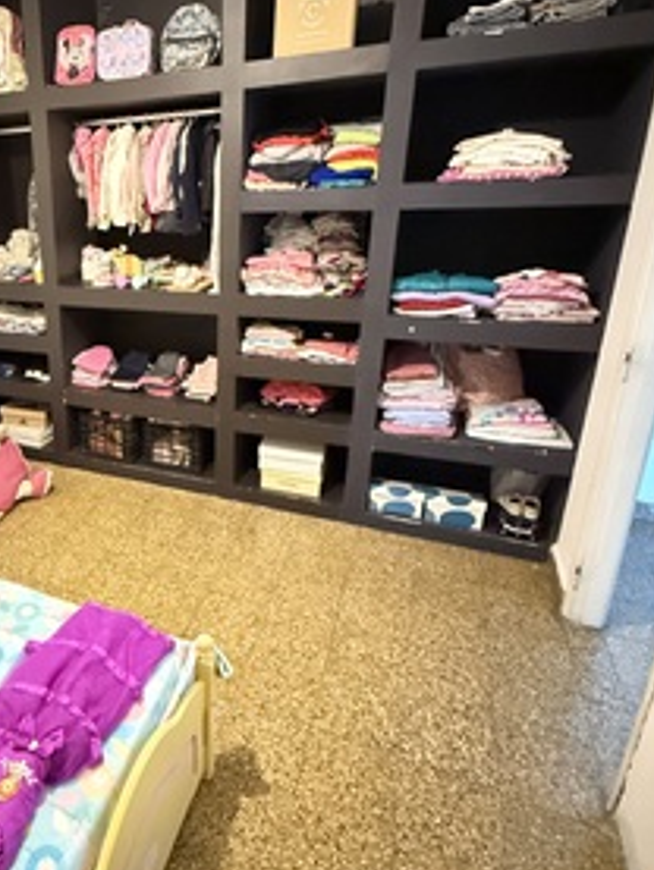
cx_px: 99
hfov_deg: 50.4
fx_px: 629
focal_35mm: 25
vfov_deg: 69.2
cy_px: 388
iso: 2500
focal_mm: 2.22
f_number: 2.2
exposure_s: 1/25
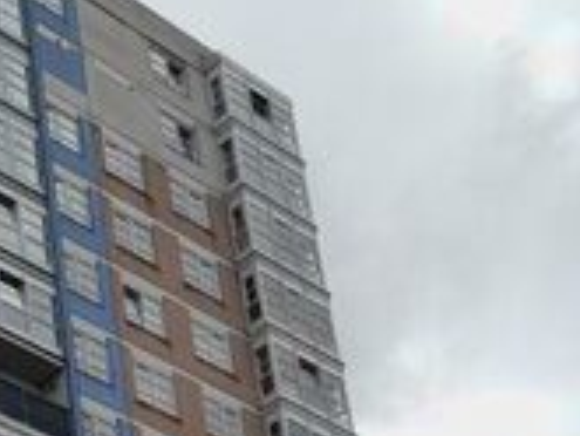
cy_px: 849
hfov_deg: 17.2
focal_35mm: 106
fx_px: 1777
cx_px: -211
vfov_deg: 12.4
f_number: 2
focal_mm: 4.6
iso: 20
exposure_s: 1/1020
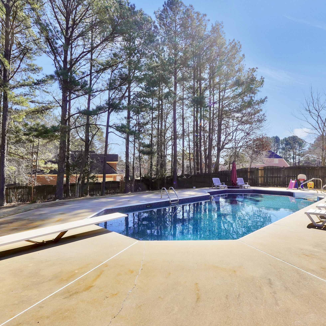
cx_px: 186
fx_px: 213
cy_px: 165
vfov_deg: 74.8
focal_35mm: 20
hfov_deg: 74.4
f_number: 9
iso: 100
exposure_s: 1/125
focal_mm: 10
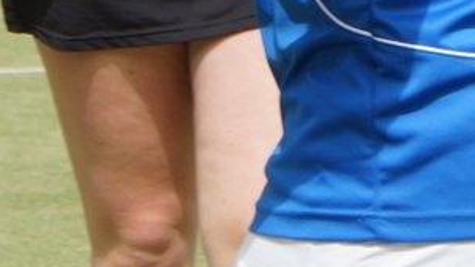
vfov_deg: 3.7
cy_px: -449
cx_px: 156
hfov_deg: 6.7
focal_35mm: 321
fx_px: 4041
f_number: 8
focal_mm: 60
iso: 200
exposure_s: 1/500
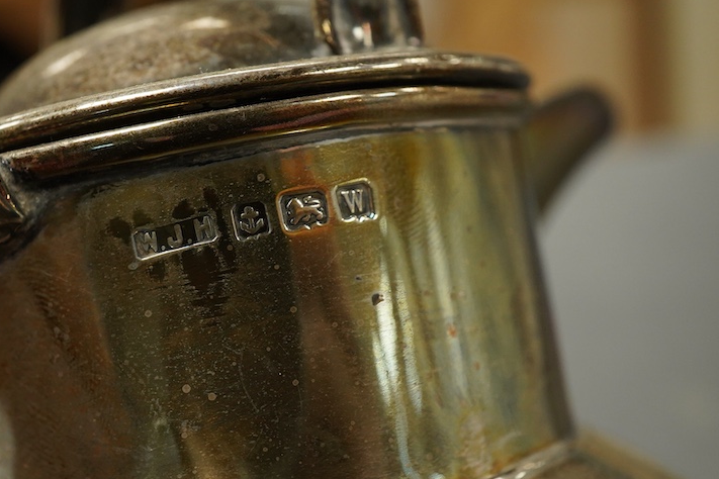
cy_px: 250
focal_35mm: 57
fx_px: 1138
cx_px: 284
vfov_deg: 23.8
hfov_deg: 34.9
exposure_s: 1/125
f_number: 11
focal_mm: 30
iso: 1600
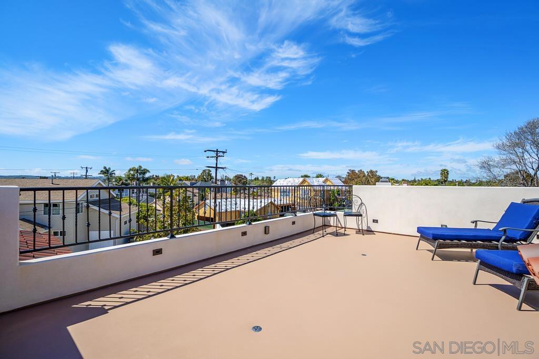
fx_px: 225
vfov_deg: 77.3
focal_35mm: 15
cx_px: 270
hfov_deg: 100.4
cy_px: 180
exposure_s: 1/400
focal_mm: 10
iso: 100
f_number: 7.1
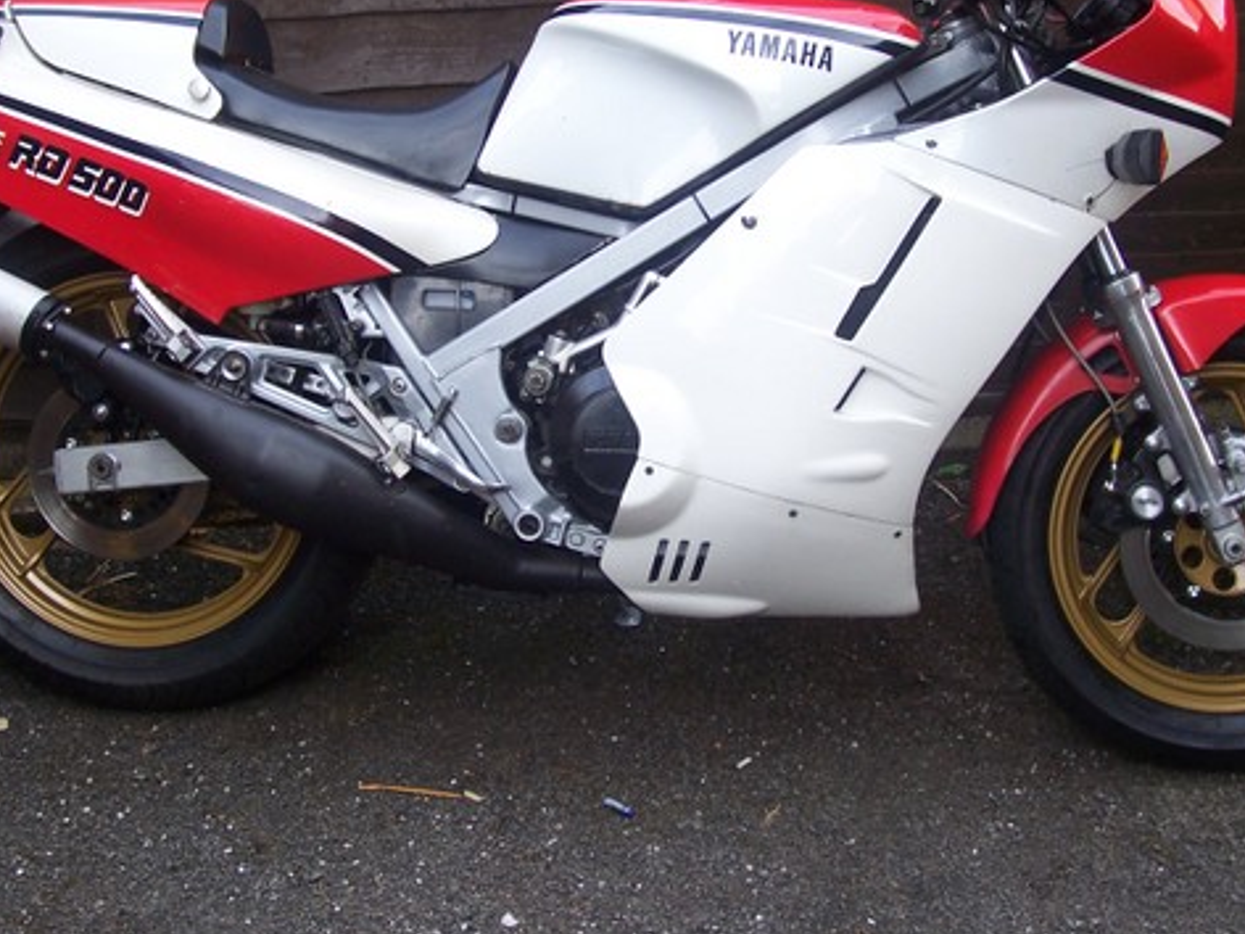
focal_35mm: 57
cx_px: 644
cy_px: 327
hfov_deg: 33.8
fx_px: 2050
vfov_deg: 25.5
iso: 80
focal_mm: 7
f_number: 3
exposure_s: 1/90
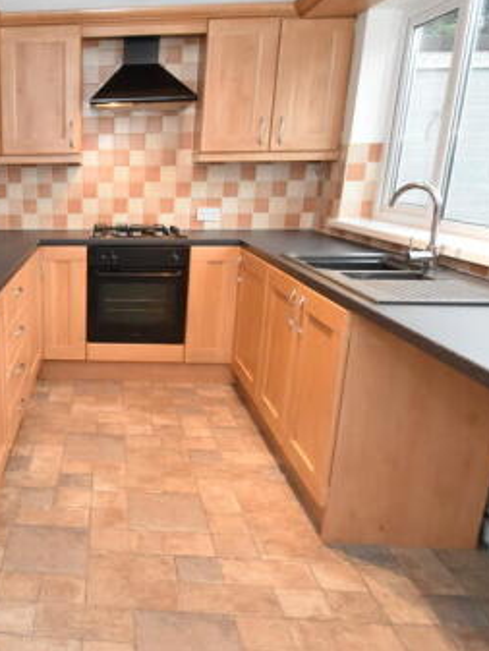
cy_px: 322
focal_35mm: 28
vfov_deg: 63.4
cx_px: 51
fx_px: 527
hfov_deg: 45.3
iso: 1400
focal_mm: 10
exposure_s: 1/60
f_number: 3.5
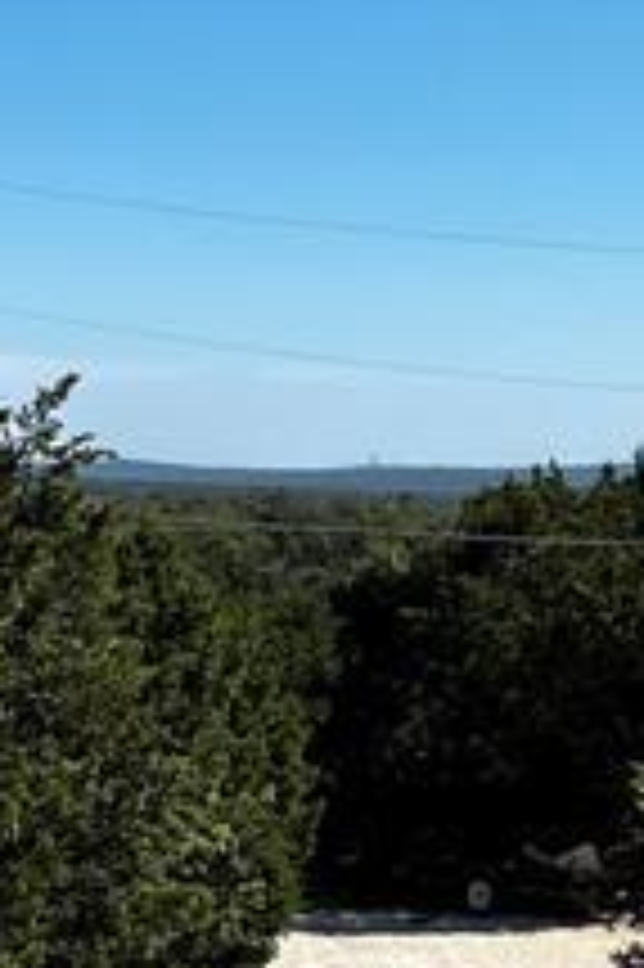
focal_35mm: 129
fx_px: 3467
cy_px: 608
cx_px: -77
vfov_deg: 15.9
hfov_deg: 10.5
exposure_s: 1/4310
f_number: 1.6
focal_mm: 5.1
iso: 50
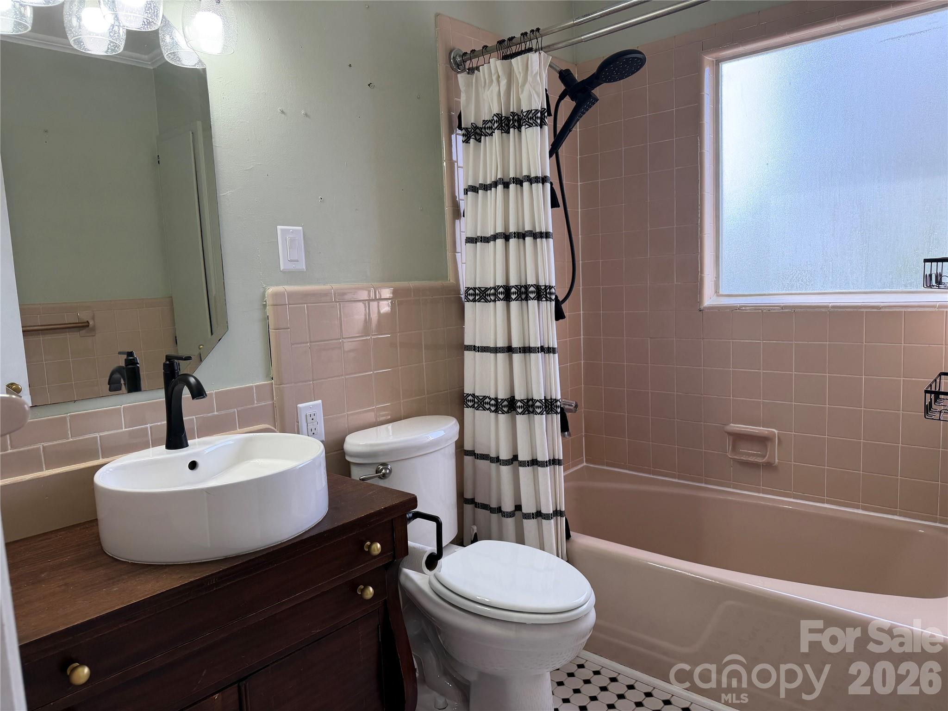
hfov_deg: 71.6
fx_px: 657
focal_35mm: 24
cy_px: 356
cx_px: 474
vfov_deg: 56.8
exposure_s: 1/120
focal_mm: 6.76
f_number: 1.78
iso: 64
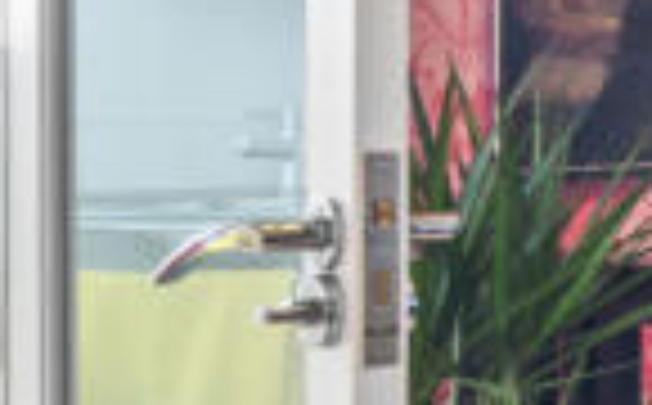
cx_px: 1754
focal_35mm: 101
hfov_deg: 12.8
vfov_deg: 12.9
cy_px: 110
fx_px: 1791
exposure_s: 4
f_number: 16
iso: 200
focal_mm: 14
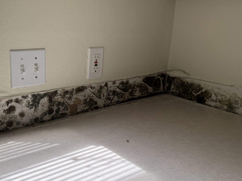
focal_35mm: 38
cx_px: 75
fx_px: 266
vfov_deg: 37.7
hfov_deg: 47.9
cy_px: 91
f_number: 1.78
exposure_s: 1/206
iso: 100
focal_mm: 6.76
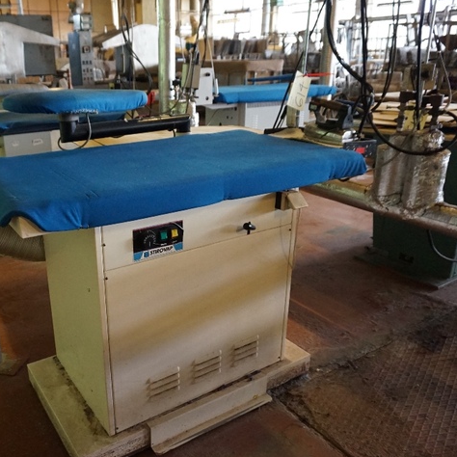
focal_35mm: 31
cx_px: 161
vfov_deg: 52.5
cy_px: 228
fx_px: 463
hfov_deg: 51.8
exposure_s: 1/15
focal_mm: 16
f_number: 3.5
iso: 3200
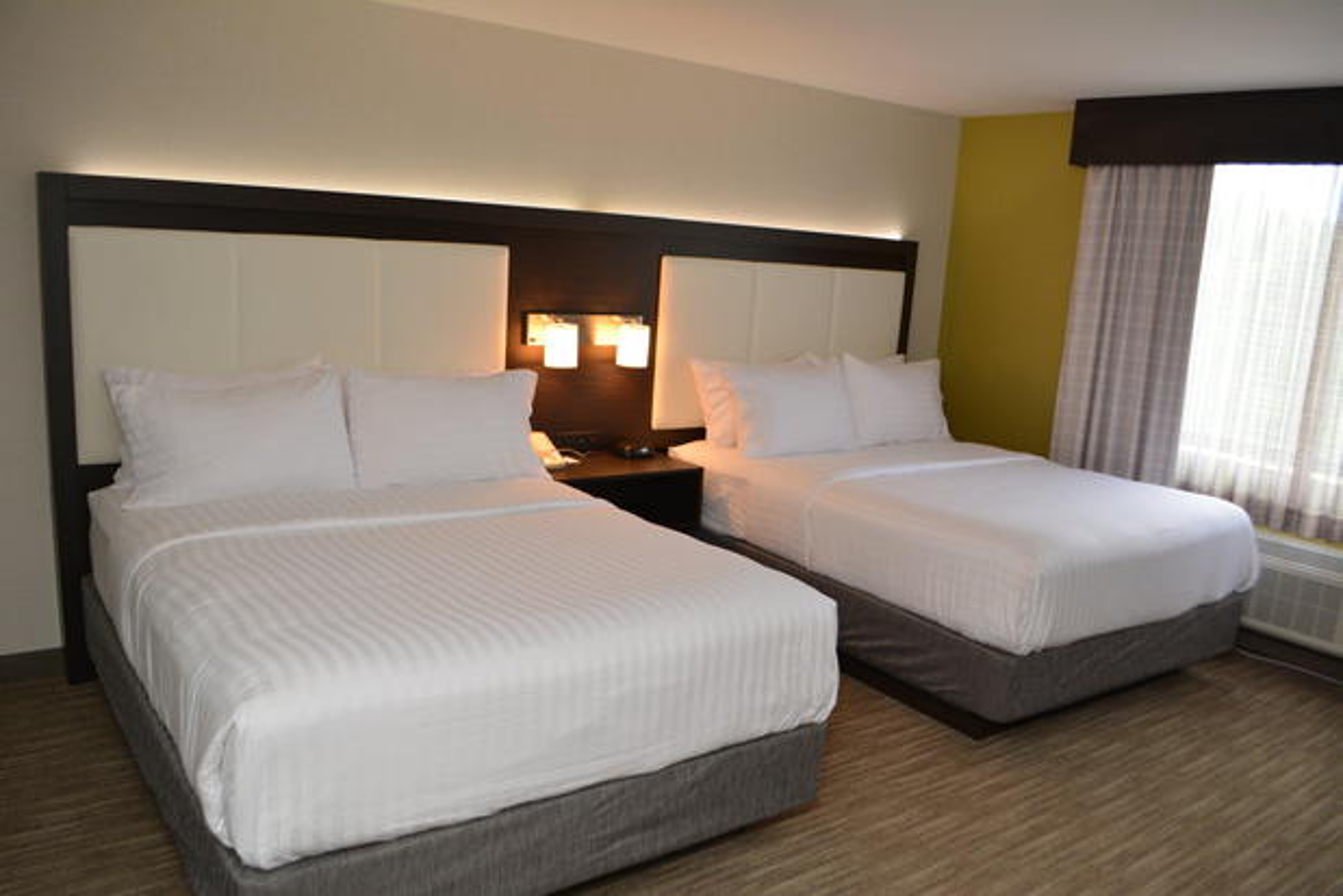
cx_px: 672
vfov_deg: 48.0
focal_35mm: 27
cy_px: 448
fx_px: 1007
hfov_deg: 67.4
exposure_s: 1/60
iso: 320
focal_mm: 18
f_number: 5.6
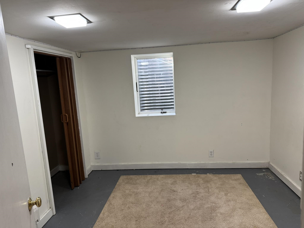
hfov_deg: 71.6
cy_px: 114
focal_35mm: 24
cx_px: 152
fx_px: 211
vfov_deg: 56.8
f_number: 1.78
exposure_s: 1/60
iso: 200
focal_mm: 6.76
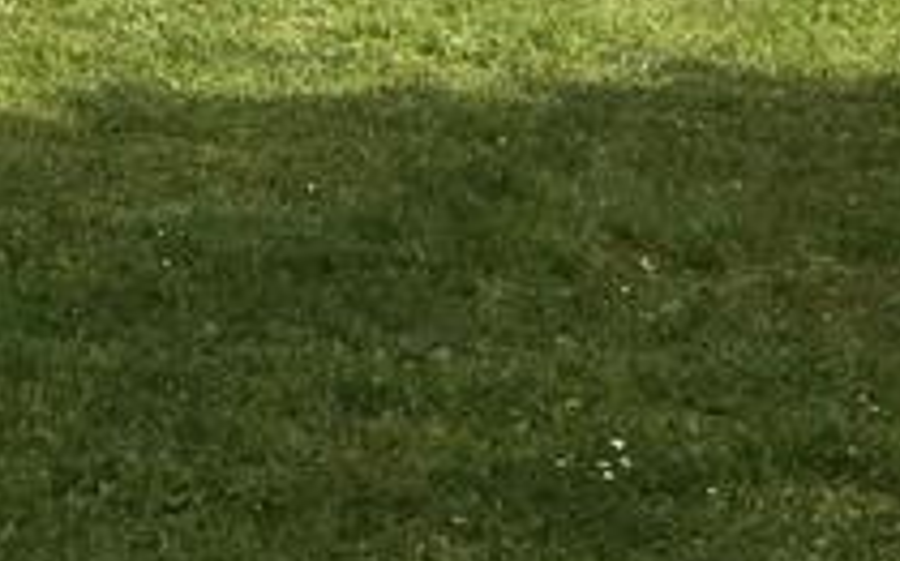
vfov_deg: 10.5
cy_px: -463
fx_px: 2868
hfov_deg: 15.4
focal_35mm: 117
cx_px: -699
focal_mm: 4.15
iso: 25
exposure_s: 1/2079
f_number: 2.2
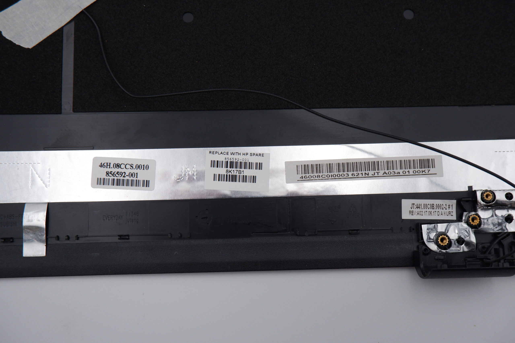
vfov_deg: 36.9
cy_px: 172
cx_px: 258
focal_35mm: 36
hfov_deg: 53.1
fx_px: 515
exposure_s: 1/500
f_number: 6.4
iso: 800
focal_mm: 24.9
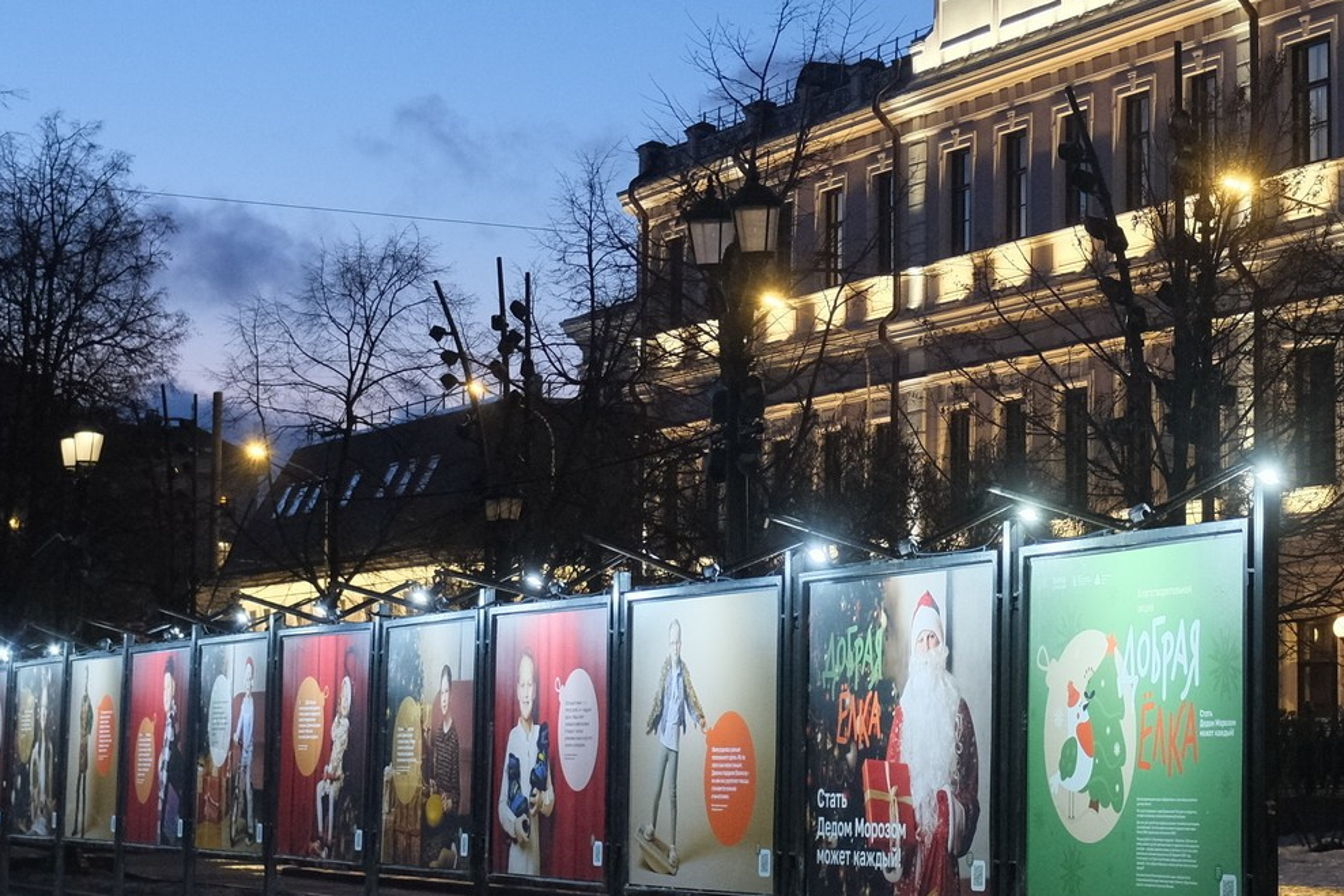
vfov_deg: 16.0
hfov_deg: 23.7
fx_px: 3174
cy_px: 308
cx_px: 986
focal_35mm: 85
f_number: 4
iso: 2500
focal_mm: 27
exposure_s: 1/58
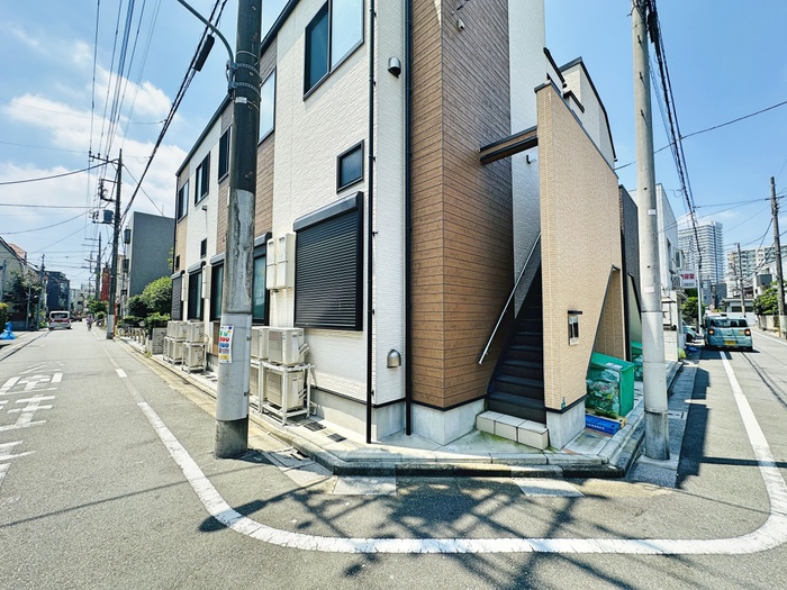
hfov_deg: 102.1
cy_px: 295
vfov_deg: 85.7
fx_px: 318
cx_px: 394
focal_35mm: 14
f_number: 2.2
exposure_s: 1/647
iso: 40
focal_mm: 2.22
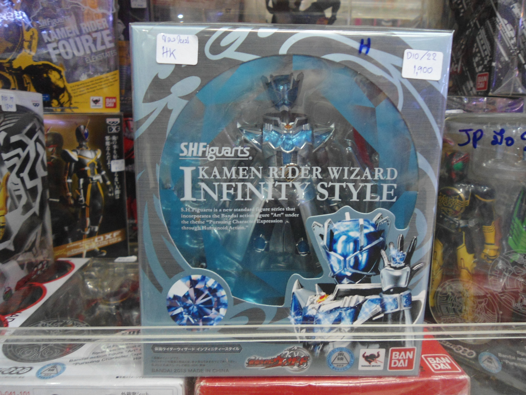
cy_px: 198
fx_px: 395
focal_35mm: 26
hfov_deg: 67.3
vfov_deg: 53.1
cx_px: 263
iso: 200
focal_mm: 4.7
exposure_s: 1/10
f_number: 2.8
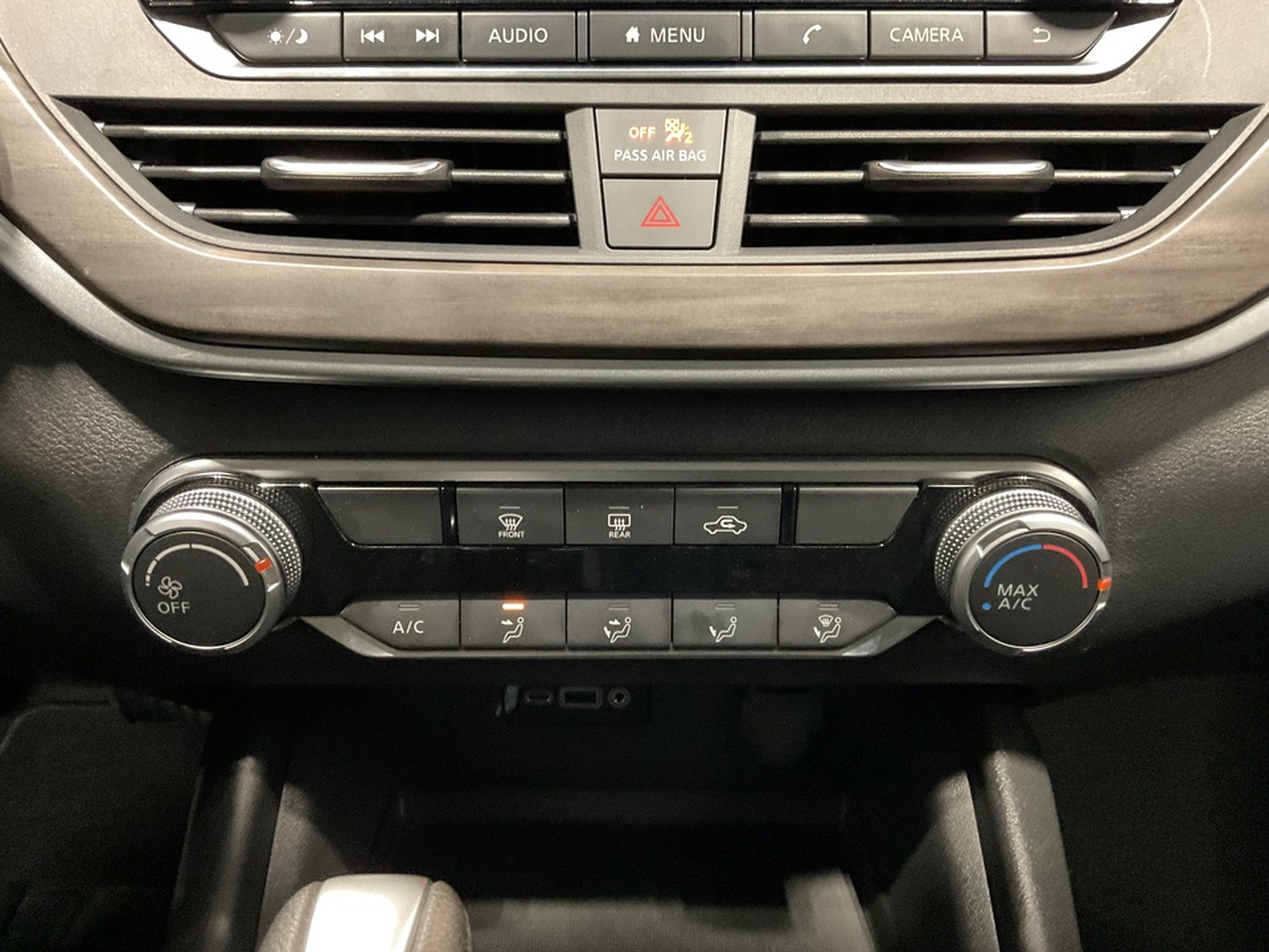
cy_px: 476
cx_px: 634
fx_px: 1063
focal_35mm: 29
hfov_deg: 61.7
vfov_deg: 48.2
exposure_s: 1/25
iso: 400
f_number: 1.8
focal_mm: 3
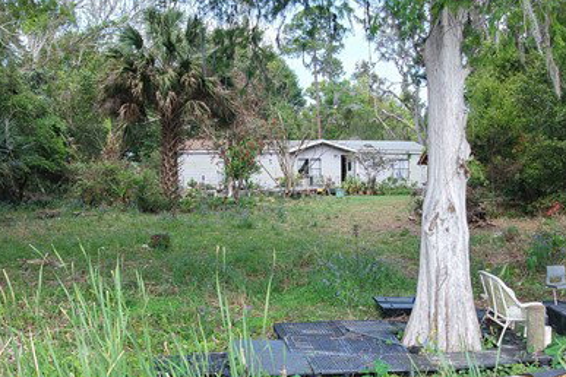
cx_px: 266
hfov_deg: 30.5
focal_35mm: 66
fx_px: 1038
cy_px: 235
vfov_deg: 20.6
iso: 100
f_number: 1.8
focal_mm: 6.48
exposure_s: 1/400
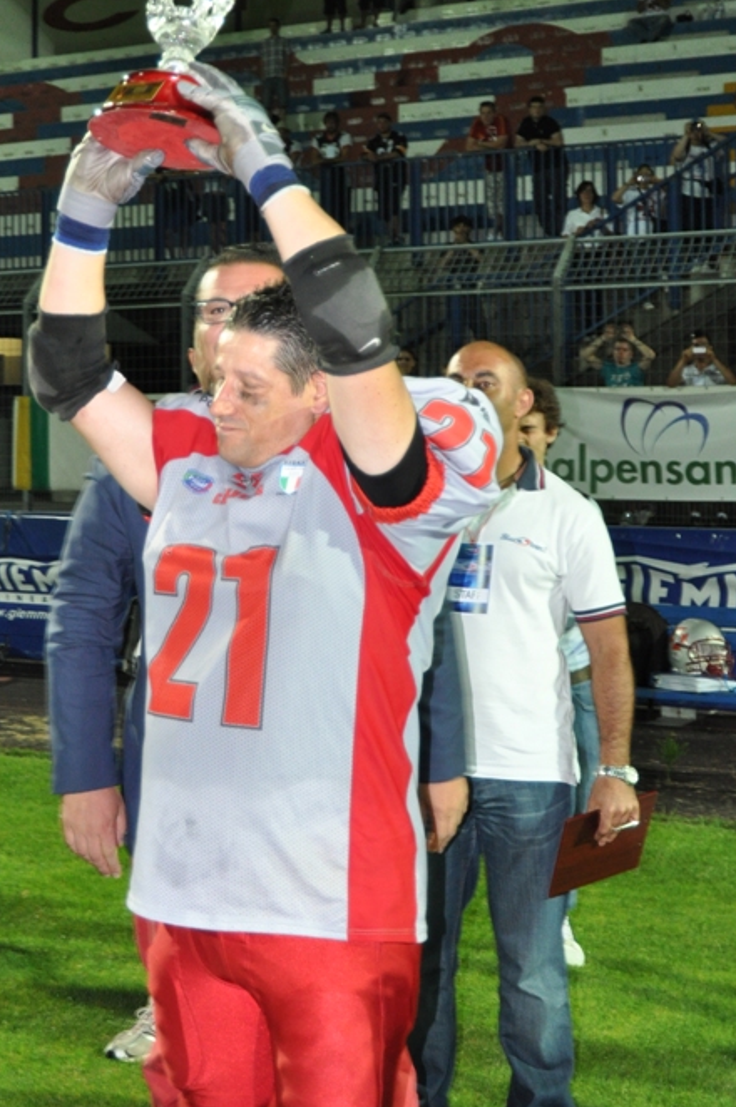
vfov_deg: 30.7
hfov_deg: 20.8
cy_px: 340
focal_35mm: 65
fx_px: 1997
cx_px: 223
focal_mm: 28
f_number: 3.8
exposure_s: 1/60
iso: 800
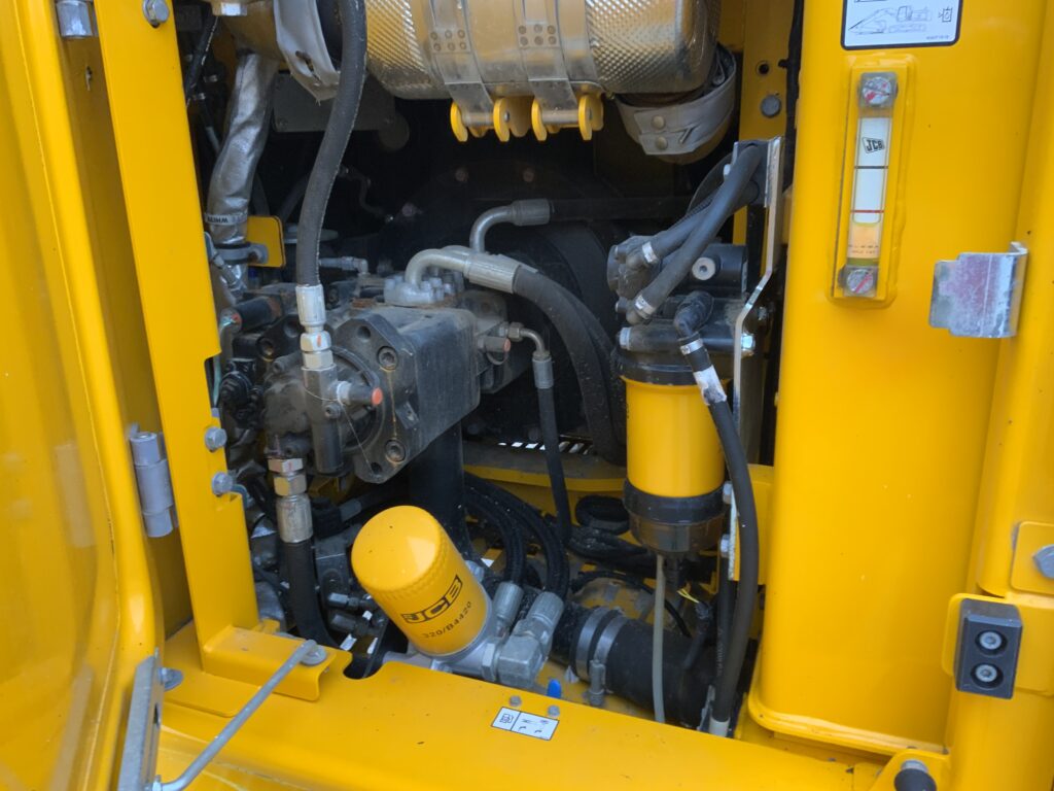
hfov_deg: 61.7
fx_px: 883
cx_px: 527
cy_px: 396
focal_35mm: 29
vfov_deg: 48.2
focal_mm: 3
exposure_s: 1/71
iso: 64
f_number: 1.8
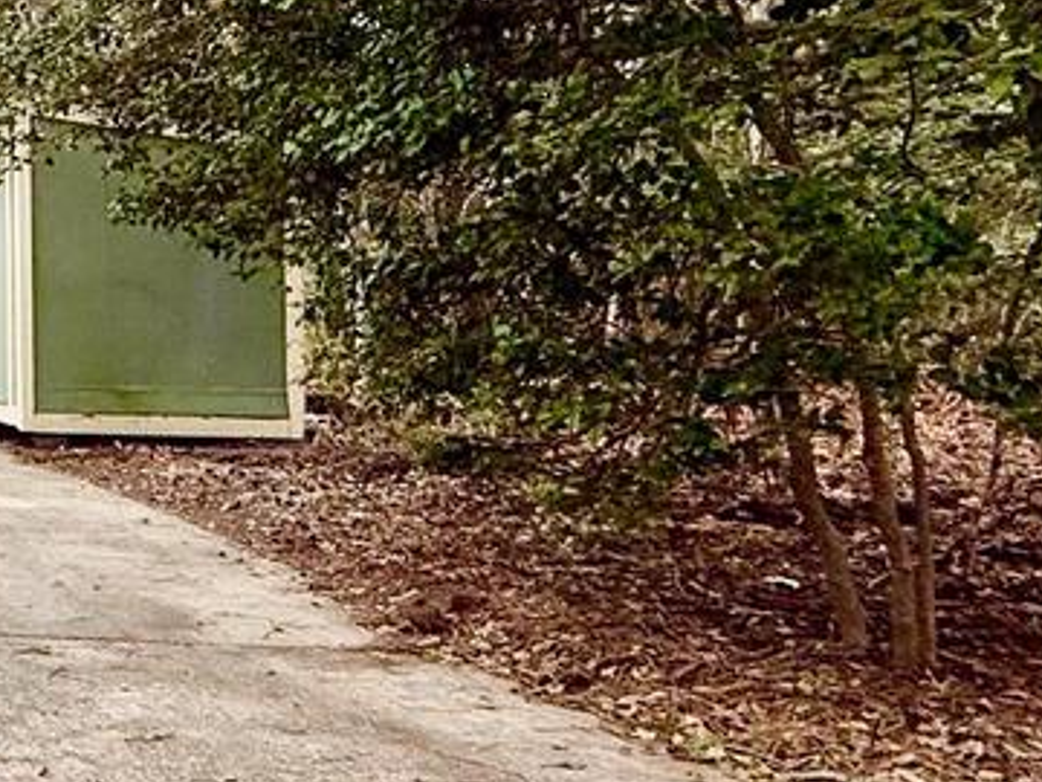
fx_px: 1686
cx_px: -779
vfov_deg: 25.8
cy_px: 185
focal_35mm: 56
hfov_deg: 22.4
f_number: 2.2
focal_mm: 2.22
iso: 64
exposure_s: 1/228
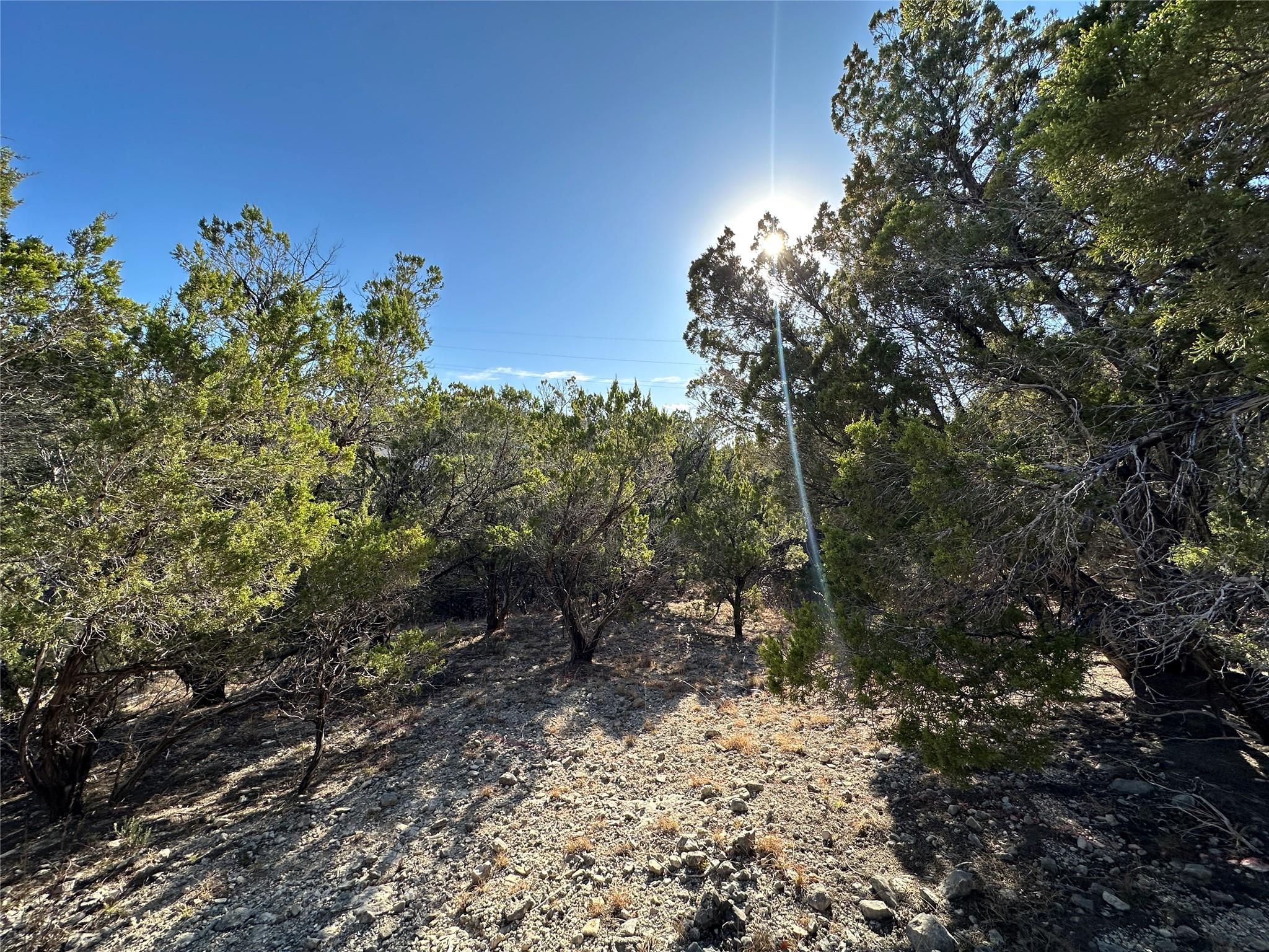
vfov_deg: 85.7
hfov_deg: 102.1
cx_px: 634
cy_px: 476
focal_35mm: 14
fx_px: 513
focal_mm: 2.22
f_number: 2.2
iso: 40
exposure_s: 1/651
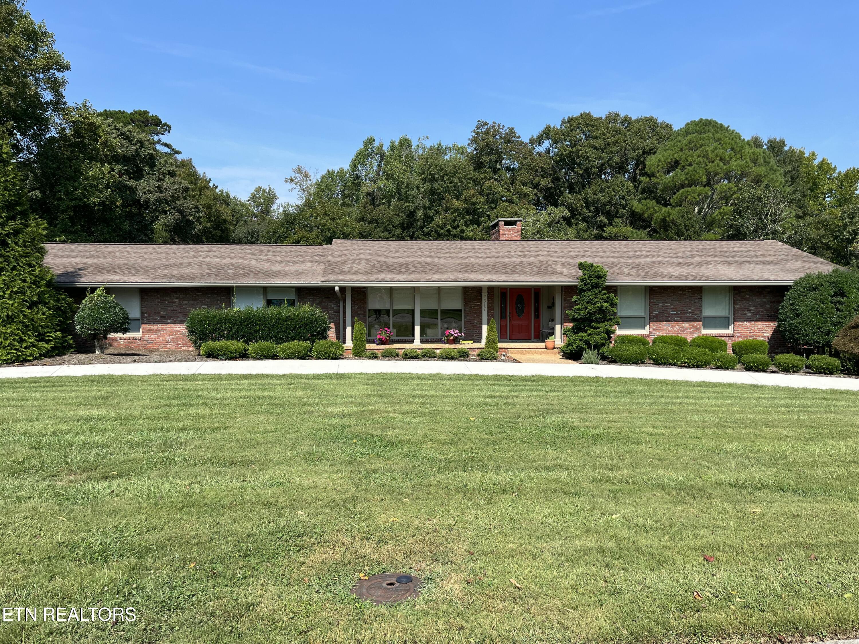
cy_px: 322
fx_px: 645
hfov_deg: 67.3
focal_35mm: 26
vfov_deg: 53.1
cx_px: 430
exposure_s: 1/2825
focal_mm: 5.1
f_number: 1.6
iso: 50
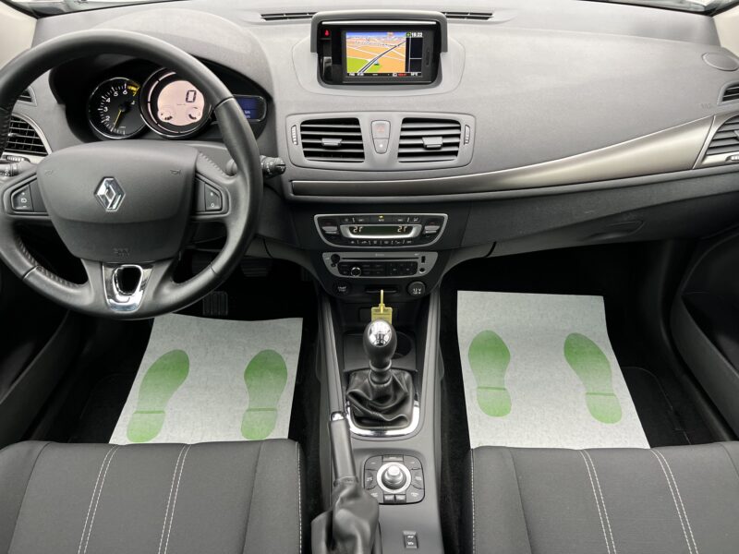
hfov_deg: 67.3
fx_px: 555
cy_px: 277
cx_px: 370
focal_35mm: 26
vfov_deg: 53.1
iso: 100
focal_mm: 5.7
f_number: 1.5
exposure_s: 1/115
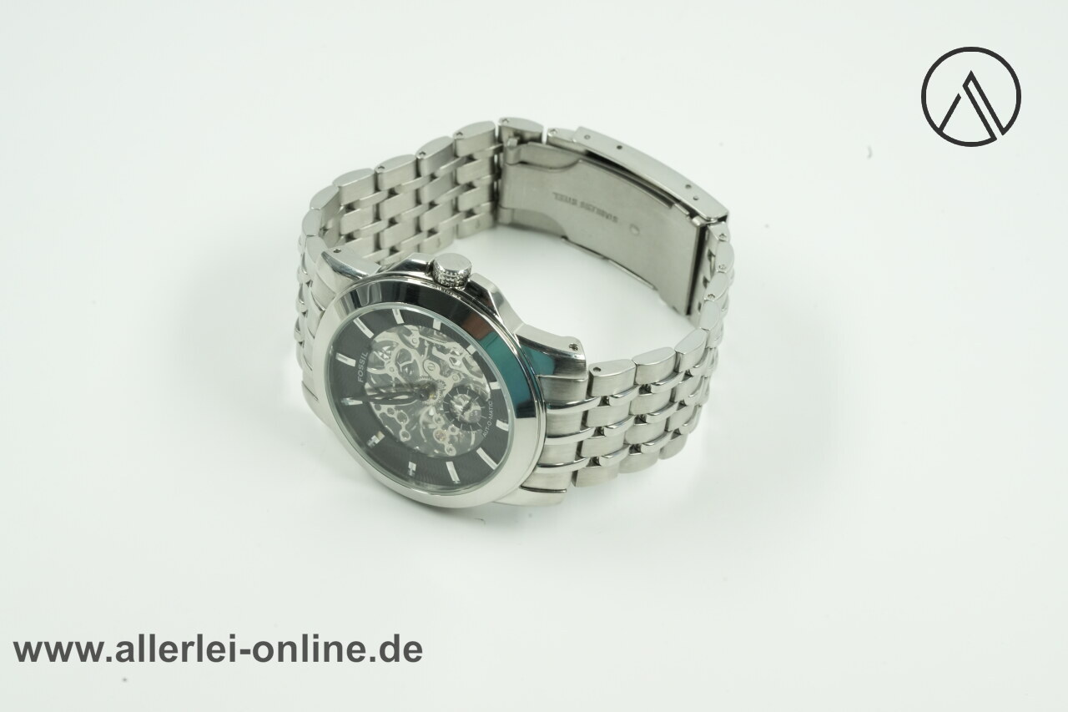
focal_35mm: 90
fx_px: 2669
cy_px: 356
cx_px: 534
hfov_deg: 22.6
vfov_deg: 15.2
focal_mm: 90
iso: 2500
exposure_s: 1/40
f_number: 16
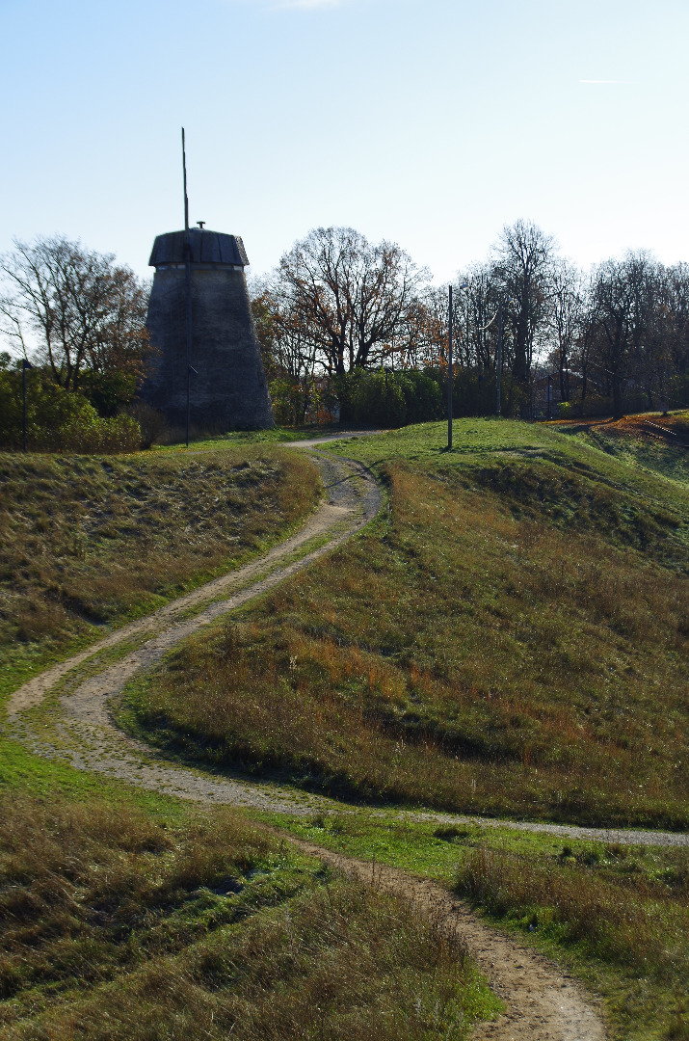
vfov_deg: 28.1
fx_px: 2077
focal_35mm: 72
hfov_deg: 18.8
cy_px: 520
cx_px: 344
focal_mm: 48
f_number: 8
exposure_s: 1/320
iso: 100
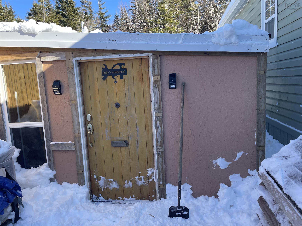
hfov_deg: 67.3
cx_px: 151
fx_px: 227
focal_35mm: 26
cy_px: 113
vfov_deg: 53.1
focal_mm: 4.2
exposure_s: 1/629
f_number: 1.6
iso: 32
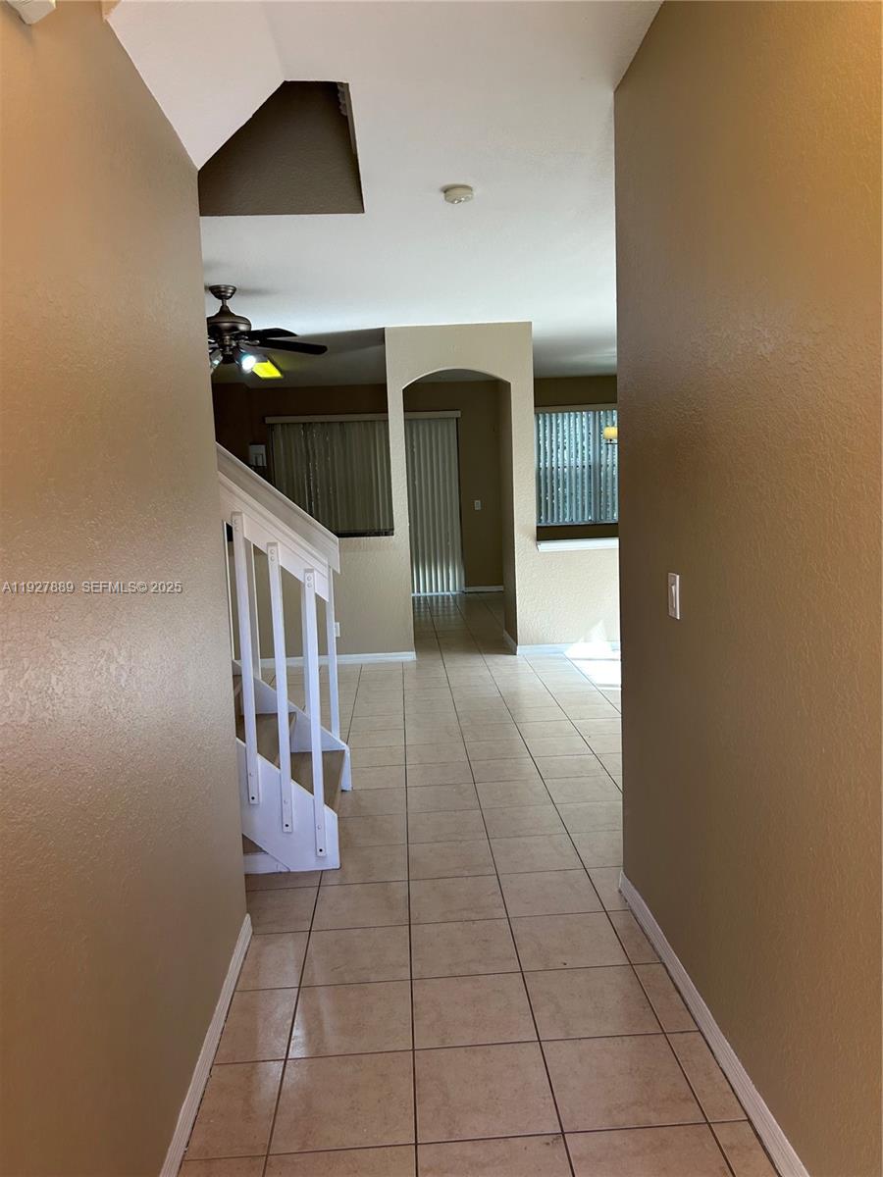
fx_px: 884
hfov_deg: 53.1
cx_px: 442
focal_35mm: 26
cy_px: 588
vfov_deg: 67.3
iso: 80
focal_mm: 5.7
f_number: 1.5
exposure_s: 1/120
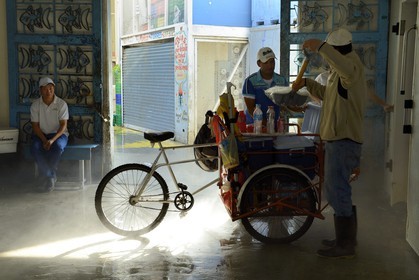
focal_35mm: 45
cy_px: 140
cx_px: 210
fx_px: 524
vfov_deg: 29.9
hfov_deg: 43.6
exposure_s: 1/60
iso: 800
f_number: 8
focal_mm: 45
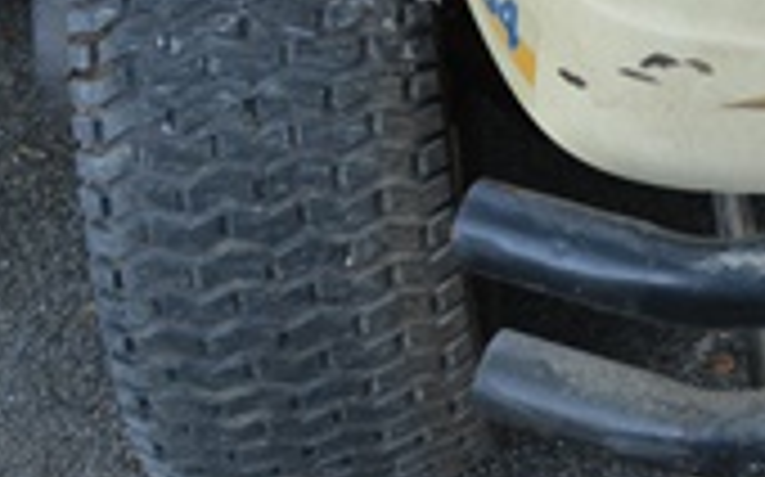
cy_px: -140
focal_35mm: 119
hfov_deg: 16.3
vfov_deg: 10.7
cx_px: 1076
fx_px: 2479
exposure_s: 1/125
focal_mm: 22
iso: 360
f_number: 5.6
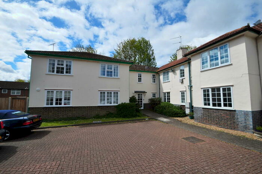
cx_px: 131
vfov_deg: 77.2
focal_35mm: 15
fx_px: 109
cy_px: 87
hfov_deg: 100.5
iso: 200
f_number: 10
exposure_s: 1/320
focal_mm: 10
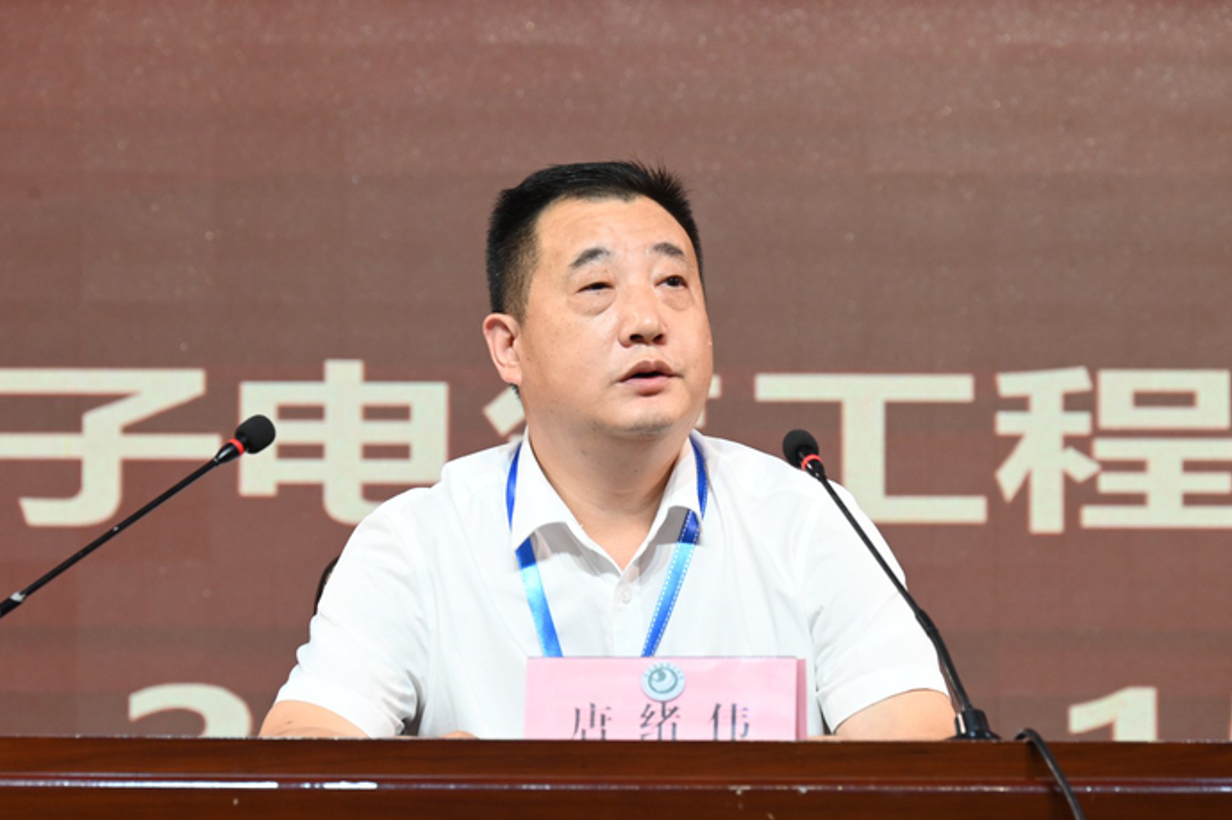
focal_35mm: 174
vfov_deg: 7.9
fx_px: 5950
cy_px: 452
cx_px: 582
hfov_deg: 11.8
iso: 1600
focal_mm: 150
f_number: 8
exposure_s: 1/100
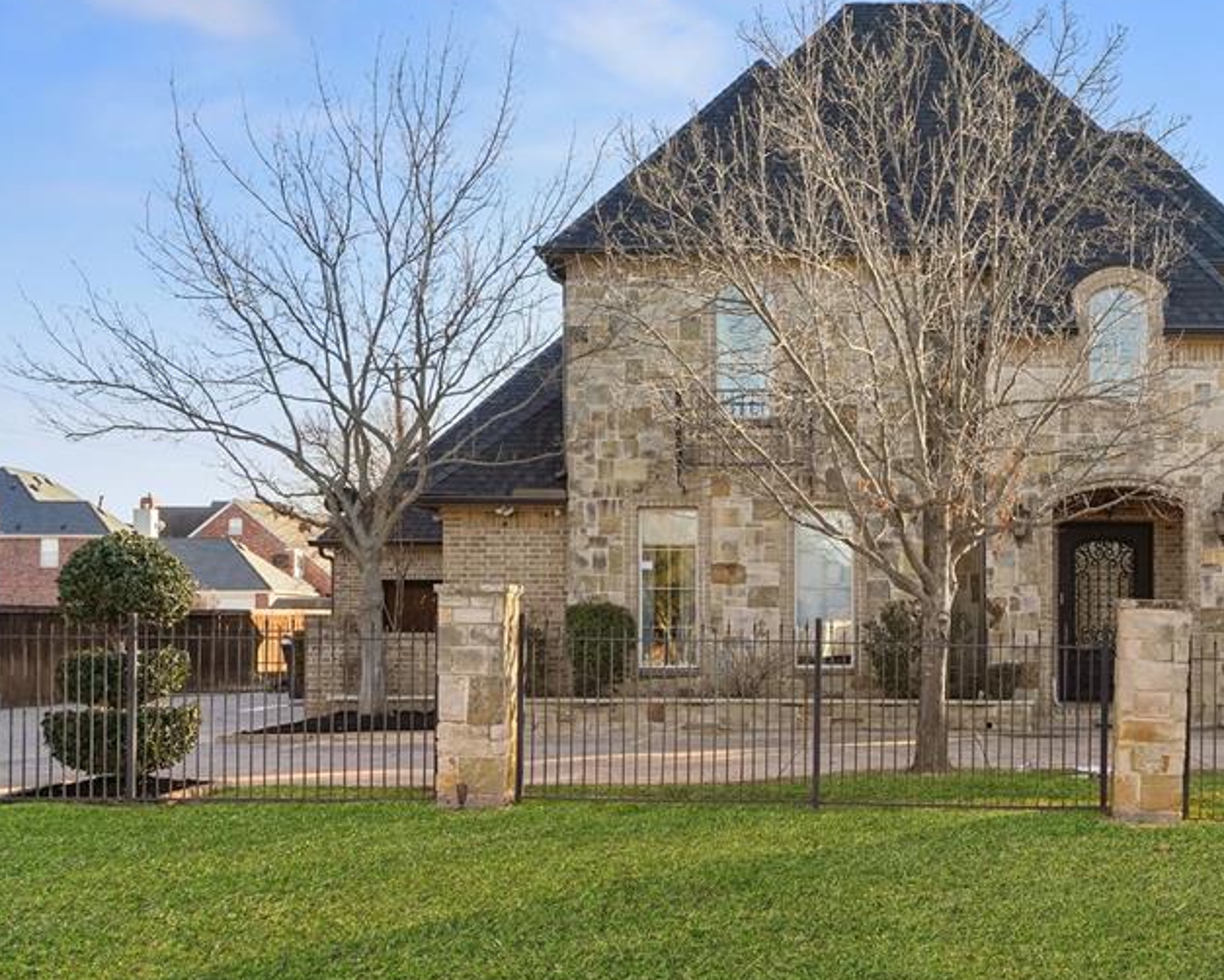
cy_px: 607
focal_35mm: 49
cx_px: 919
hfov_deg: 37.1
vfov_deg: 30.7
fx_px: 1776
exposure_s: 1/400
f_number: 9
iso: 640
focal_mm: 21.5
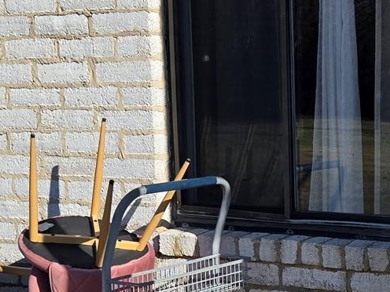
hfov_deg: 20.3
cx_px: 348
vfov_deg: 15.5
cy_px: 232
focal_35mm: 95
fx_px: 1070
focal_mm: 5.4
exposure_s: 1/2921
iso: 32
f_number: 1.8
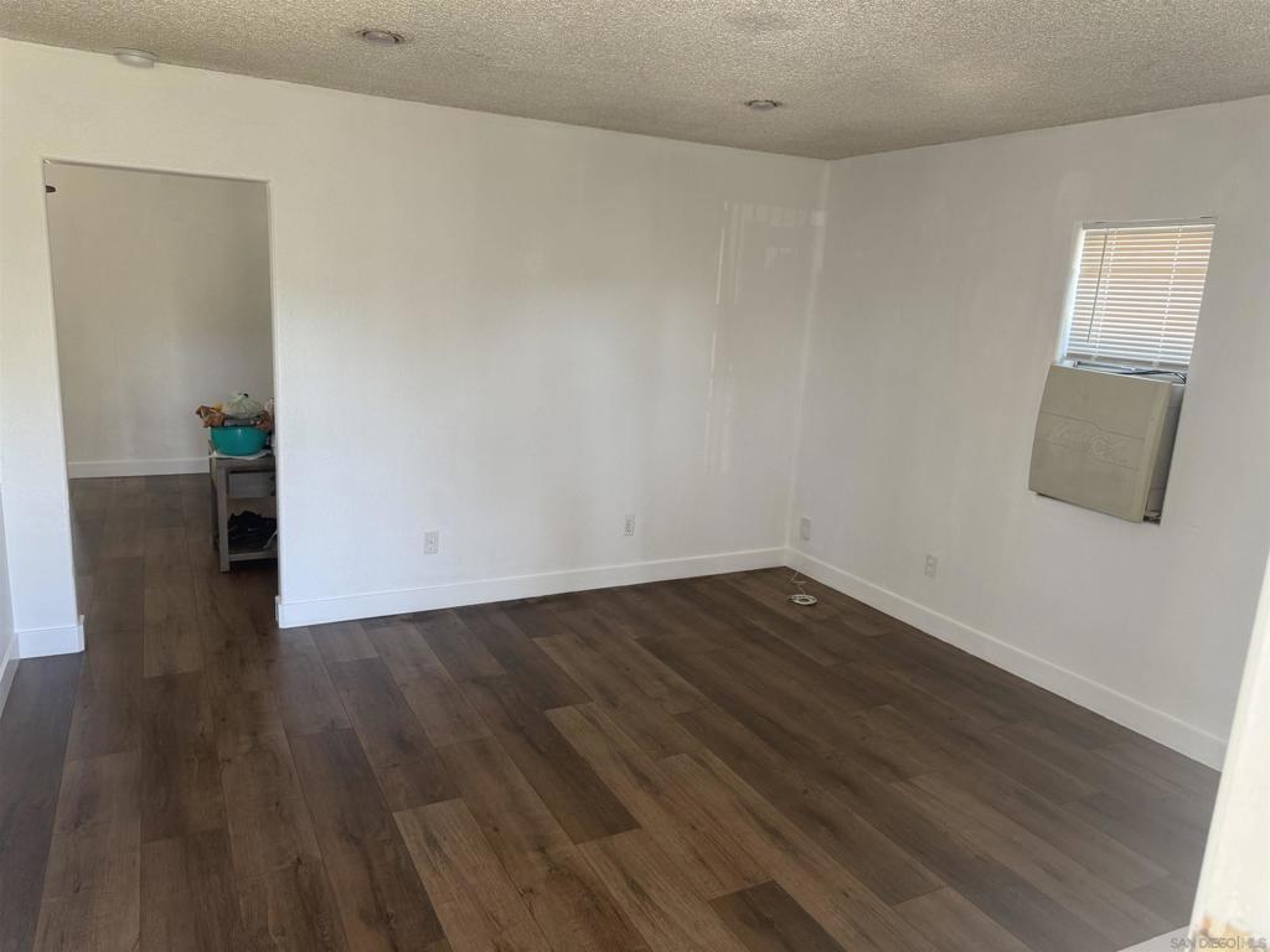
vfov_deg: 56.8
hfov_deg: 71.6
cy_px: 476
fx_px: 881
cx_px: 635
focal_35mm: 24
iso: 160
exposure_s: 1/121
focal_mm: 6.76
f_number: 1.78
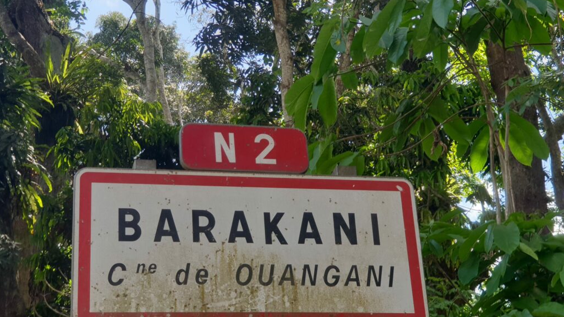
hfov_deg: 36.6
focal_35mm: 57
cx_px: 281
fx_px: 852
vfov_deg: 21.0
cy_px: 130
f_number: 2.4
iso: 25
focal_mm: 6
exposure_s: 1/129
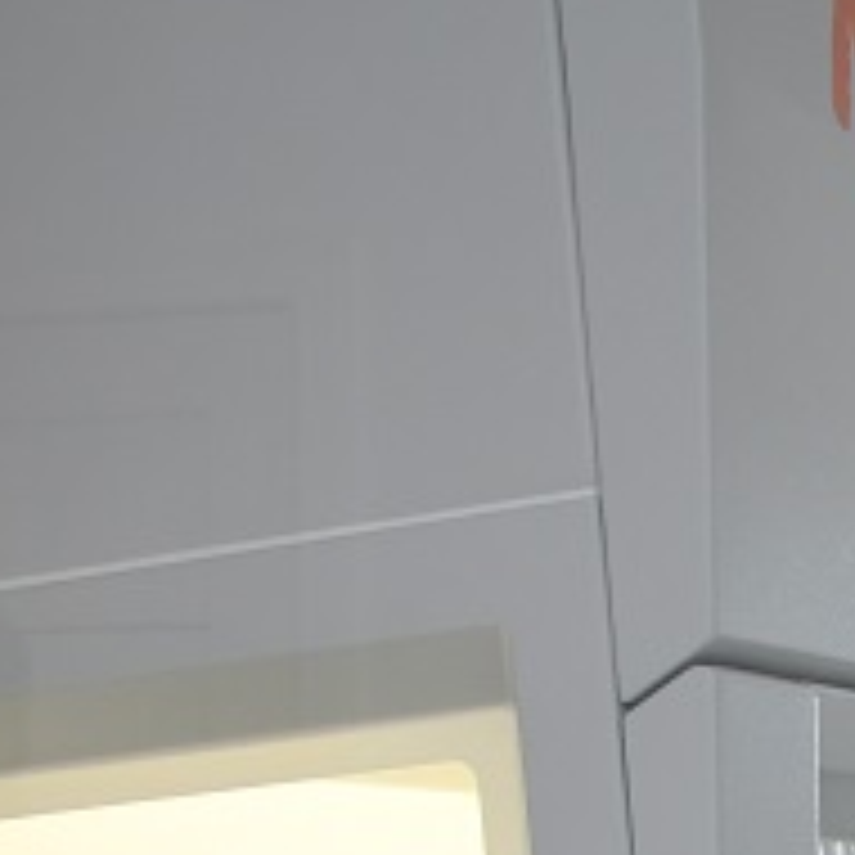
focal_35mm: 113
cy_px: 1186
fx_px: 3152
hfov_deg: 14.5
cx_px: 1256
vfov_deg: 14.6
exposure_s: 1/100
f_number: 6.3
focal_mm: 21
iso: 1000
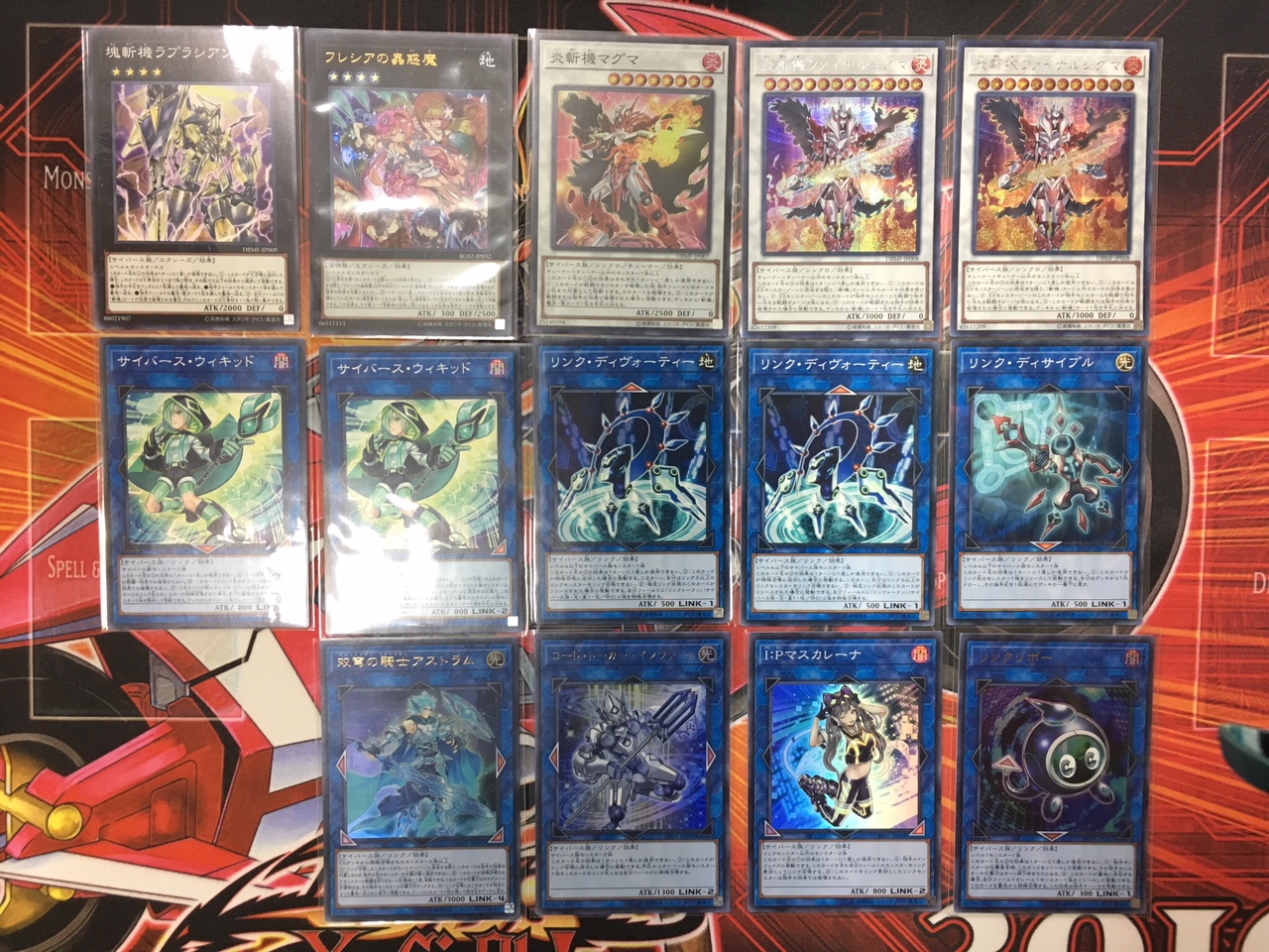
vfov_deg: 48.2
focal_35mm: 29
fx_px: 1063
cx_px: 634
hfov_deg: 61.7
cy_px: 476
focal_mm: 4.15
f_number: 2.2
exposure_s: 1/30
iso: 100
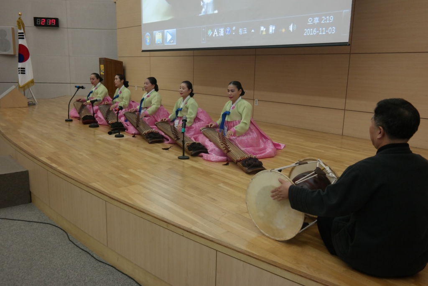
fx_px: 357
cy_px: 143
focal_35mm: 30
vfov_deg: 43.6
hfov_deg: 61.9
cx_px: 214
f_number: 3.5
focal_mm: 20
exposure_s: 1/40
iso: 800
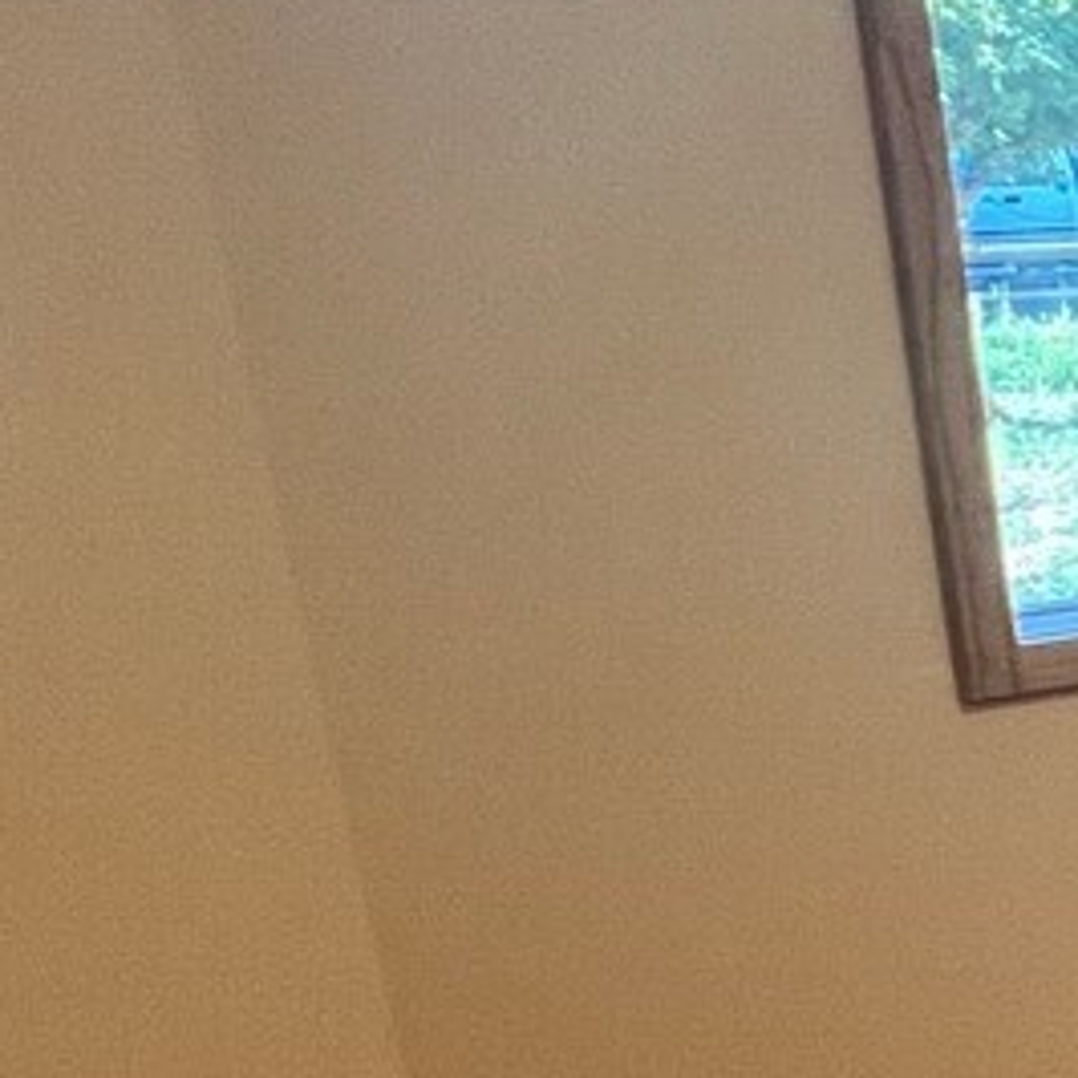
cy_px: 819
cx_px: 2091
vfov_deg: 24.7
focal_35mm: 69
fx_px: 2431
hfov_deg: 18.1
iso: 160
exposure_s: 1/101
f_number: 1.8
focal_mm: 1.57
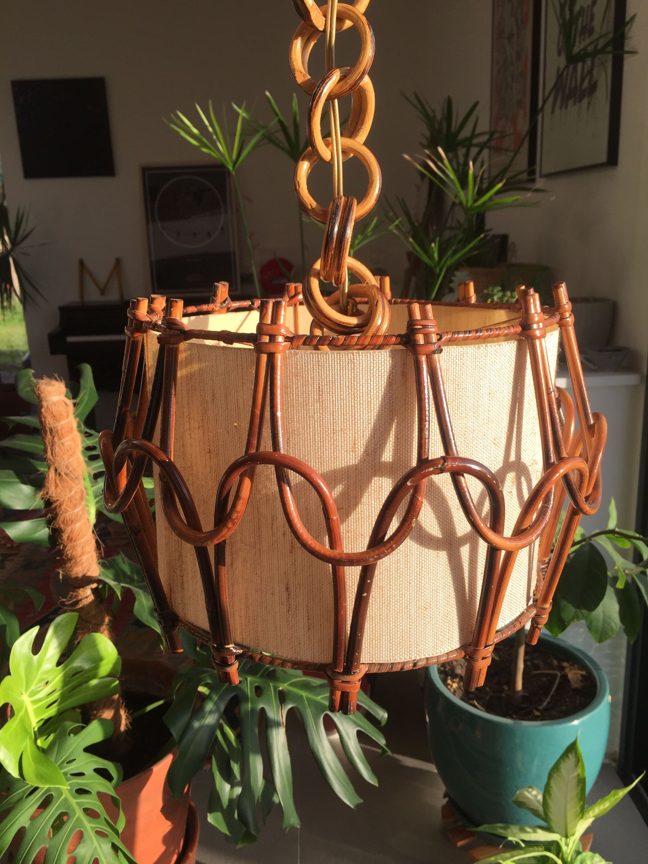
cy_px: 432
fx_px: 724
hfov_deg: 48.2
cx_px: 324
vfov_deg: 61.7
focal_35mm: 29
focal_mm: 4.15
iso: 32
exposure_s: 1/599
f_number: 2.2
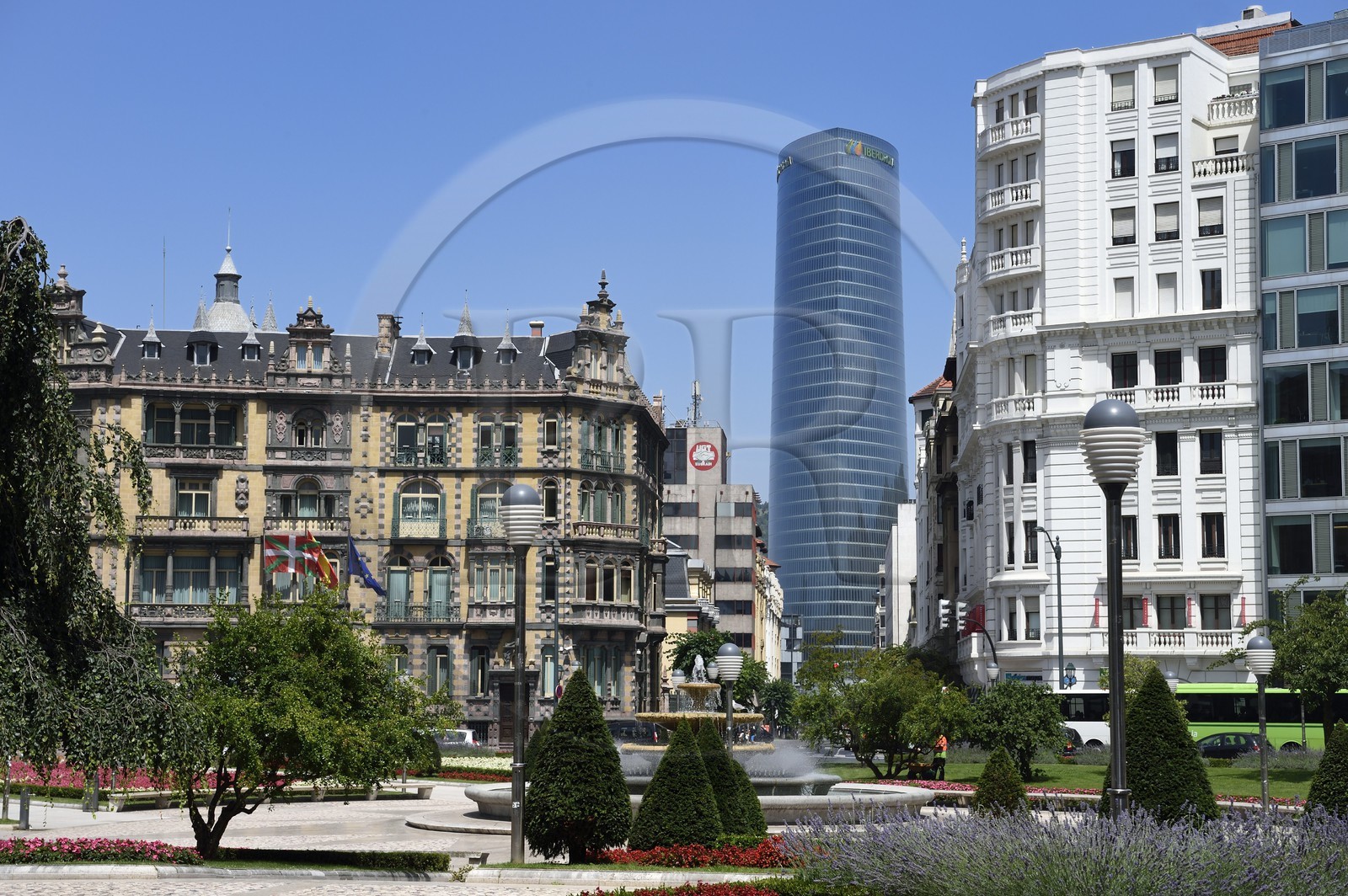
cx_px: 674
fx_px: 2320
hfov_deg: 32.4
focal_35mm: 62
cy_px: 448
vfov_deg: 21.9
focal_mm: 62
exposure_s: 1/320
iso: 200
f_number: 13
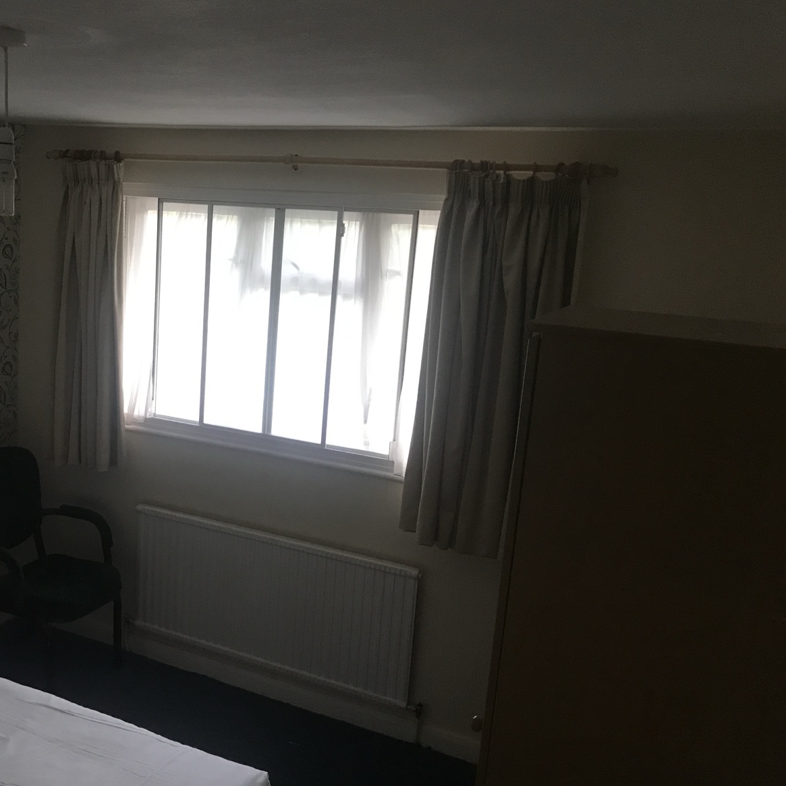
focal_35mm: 34
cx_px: 264
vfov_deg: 48.4
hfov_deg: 47.7
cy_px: 401
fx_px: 873
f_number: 1.8
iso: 80
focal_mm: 3.99
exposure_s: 1/17
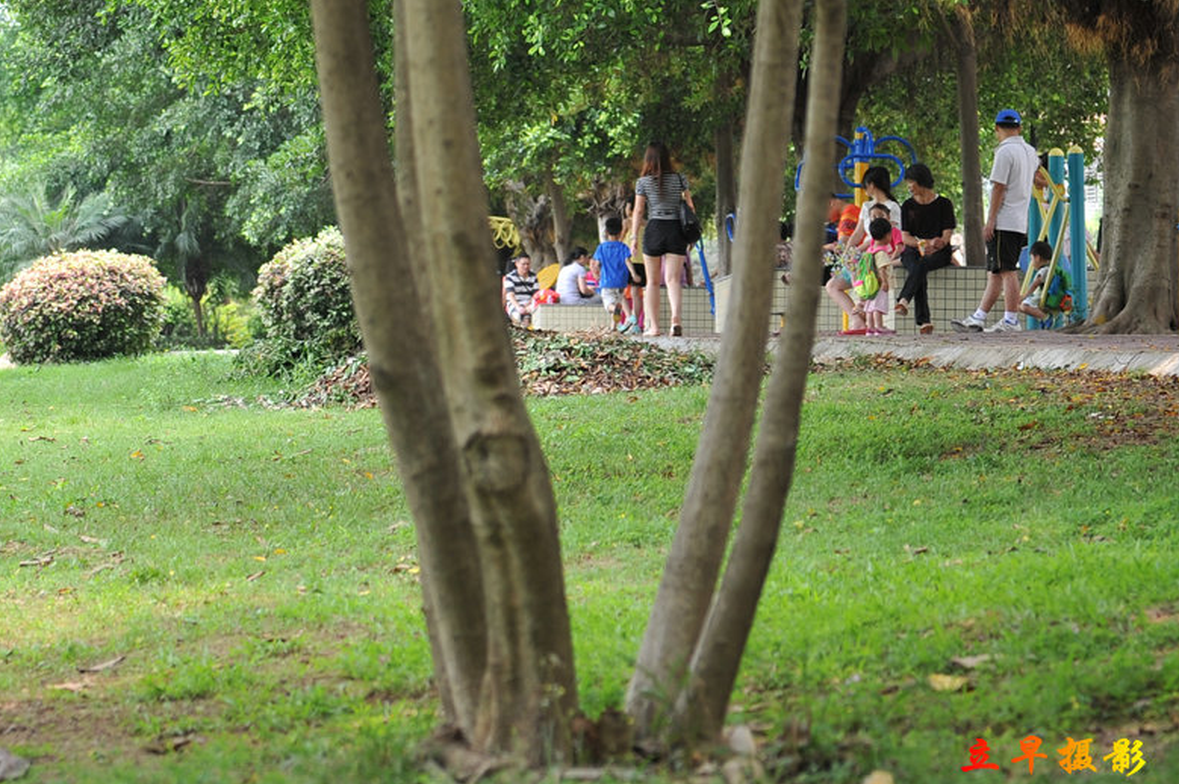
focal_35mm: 92
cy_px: 297
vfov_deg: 14.8
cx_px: 406
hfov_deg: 22.1
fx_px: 3010
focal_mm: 70
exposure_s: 1/320
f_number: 2.8
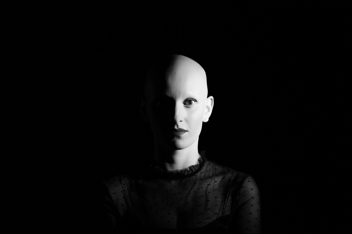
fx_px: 1701
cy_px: 117
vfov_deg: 7.9
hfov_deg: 11.8
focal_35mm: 174
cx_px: 176
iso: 100
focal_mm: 116
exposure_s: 1/250
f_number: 3.2
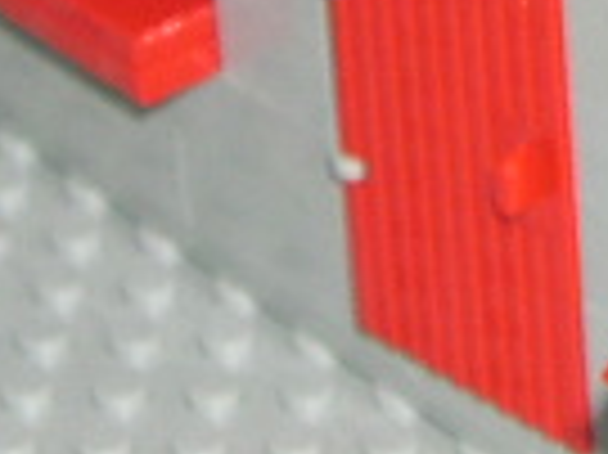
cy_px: -647
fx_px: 5054
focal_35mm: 288
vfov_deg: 5.0
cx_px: 1031
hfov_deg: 6.7
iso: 100
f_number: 2.8
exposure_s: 1/60
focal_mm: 8
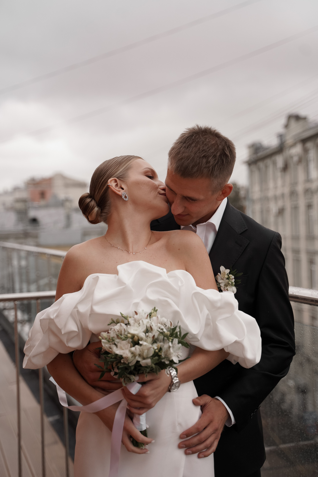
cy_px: 238
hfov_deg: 27.0
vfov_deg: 39.6
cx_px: 159
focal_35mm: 50
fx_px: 662
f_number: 2.8
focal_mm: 50
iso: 400
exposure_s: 1/800
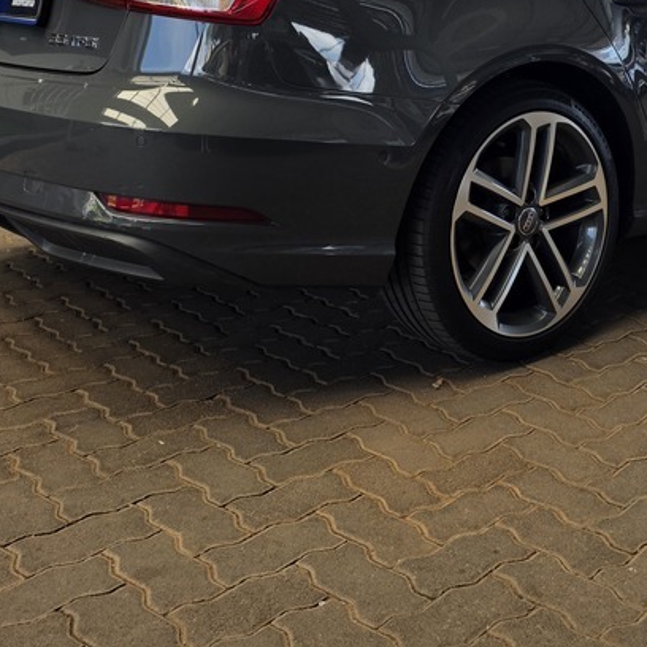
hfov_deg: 32.9
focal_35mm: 51
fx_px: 1078
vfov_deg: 32.0
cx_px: 461
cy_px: 79
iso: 80
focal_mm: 6.25
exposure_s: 1/1361
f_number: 1.7
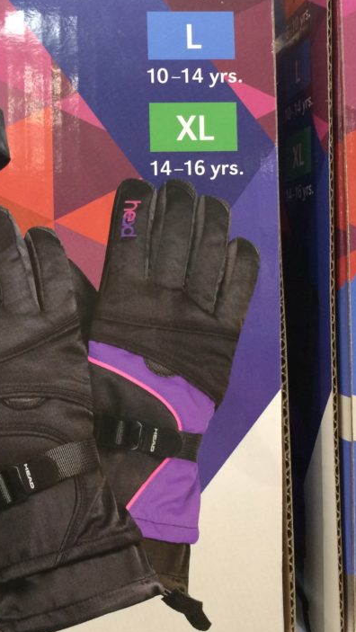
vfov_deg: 44.5
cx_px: 74
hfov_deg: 25.6
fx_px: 771
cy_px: 276
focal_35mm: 46
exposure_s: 1/30
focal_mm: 4.15
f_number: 2.2
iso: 160
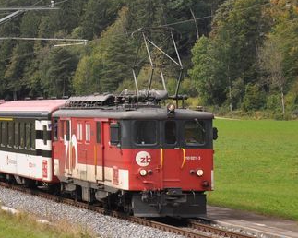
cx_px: -99
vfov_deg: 6.6
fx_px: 2045
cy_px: 6
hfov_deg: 8.2
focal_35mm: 232
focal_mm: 52
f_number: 8
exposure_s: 1/500
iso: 320
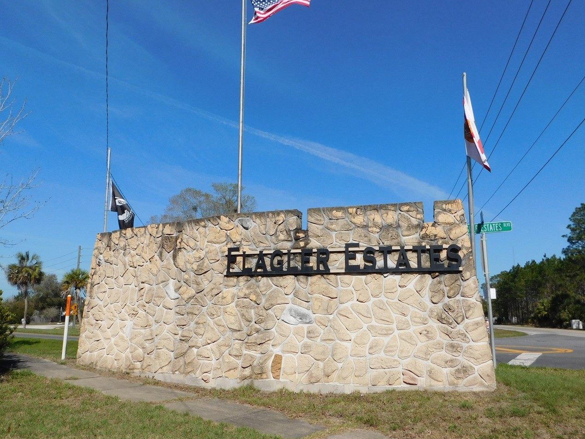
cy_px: 222
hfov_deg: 61.7
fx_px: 490
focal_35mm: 29
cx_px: 295
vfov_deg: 48.2
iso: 125
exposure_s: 1/800
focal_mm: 4
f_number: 6
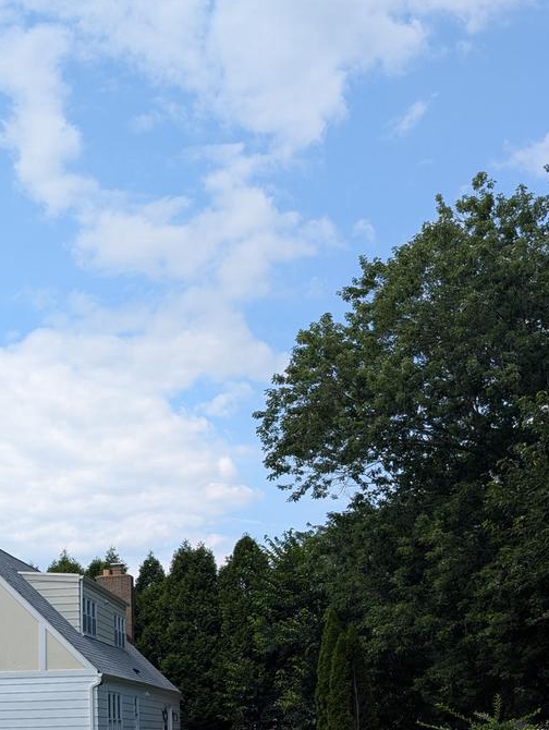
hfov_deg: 25.1
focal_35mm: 55
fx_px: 1161
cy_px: 730
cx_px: -19
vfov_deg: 32.2
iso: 23
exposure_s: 1/882
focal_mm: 6.9
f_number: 1.68
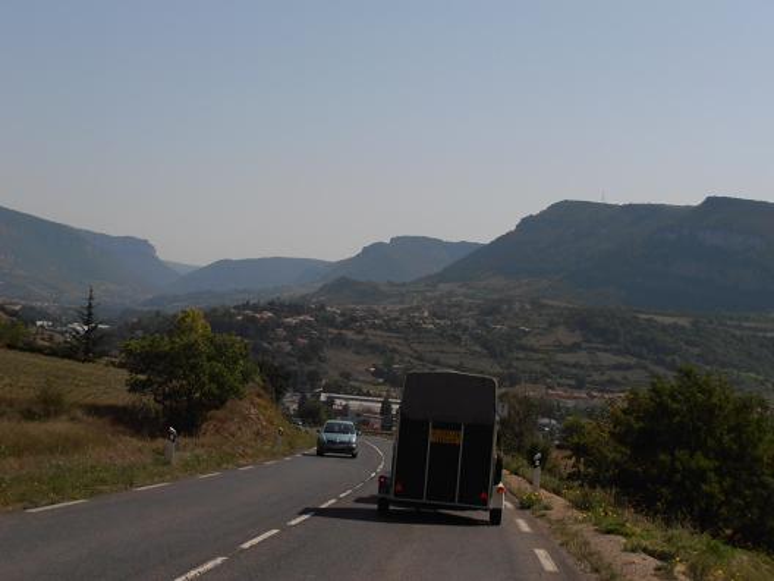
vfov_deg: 21.3
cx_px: 387
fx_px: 1543
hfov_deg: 28.2
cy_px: 290
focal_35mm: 69
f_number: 4.8
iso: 80
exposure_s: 1/1600
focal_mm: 12.29
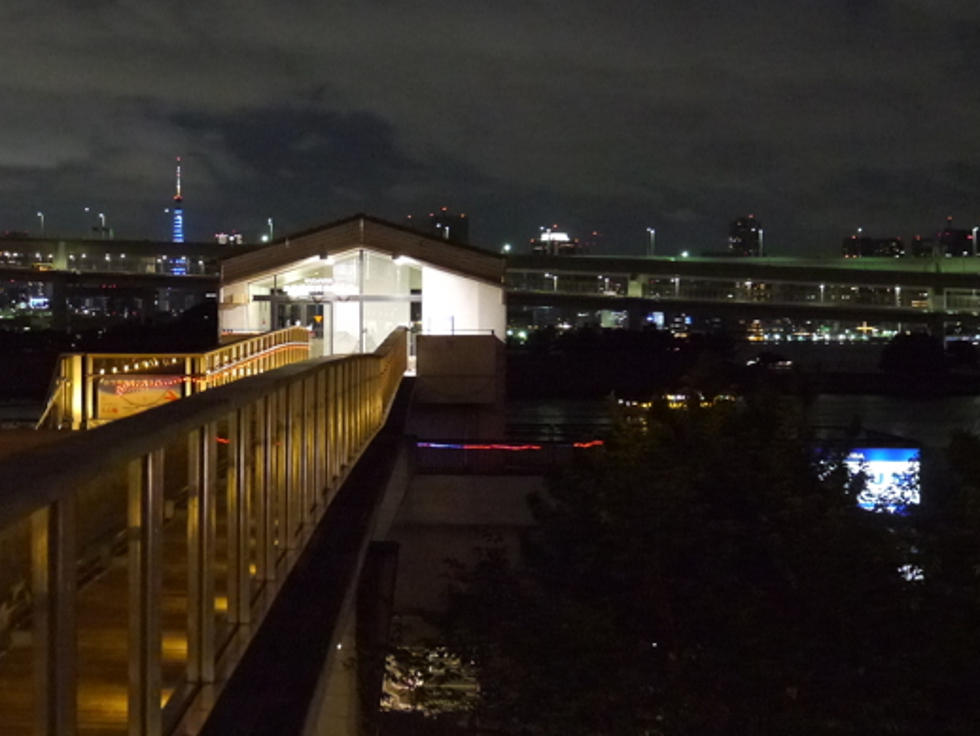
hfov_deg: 24.1
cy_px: 307
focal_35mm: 79
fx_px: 2238
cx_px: 119
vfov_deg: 18.7
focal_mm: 20
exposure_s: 1/25
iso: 3200
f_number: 2.8
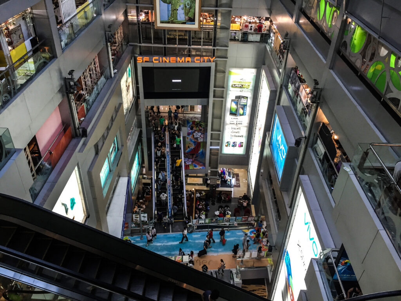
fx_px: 336
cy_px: 150
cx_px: 200
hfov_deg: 61.7
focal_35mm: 29
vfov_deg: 48.2
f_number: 2.2
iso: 50
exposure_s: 1/33
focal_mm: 4.15
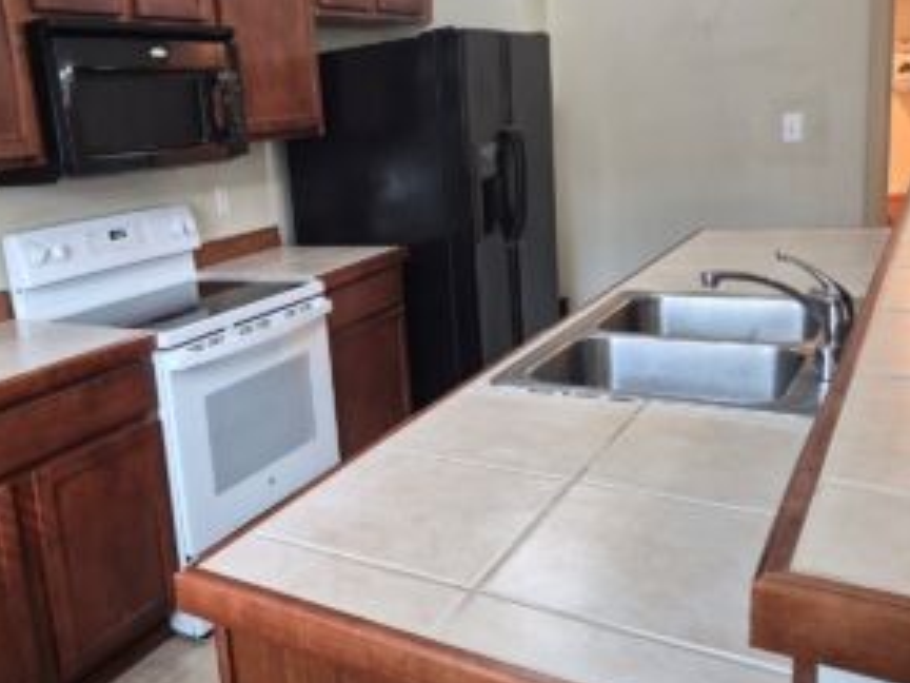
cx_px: 310
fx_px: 841
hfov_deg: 55.7
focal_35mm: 32
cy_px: 313
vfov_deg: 44.1
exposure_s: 1/120
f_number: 1.8
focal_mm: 5.4
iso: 320
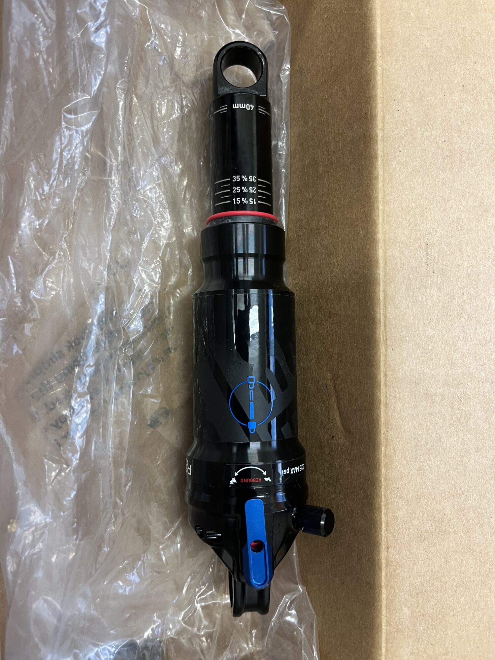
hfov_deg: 53.1
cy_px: 330
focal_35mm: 26
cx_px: 248
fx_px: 496
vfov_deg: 67.3
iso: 125
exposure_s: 1/40
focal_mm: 5.1
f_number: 1.6
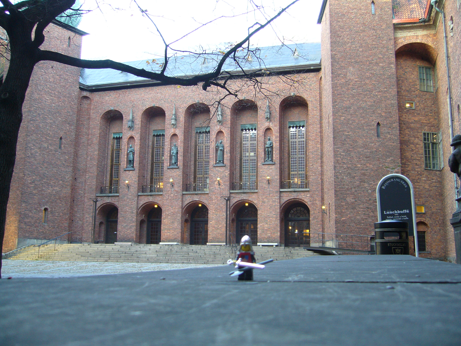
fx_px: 466
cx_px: 230
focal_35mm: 35
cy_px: 173
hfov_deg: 52.6
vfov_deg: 40.7
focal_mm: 5.8
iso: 100
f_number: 2.8
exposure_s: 1/20
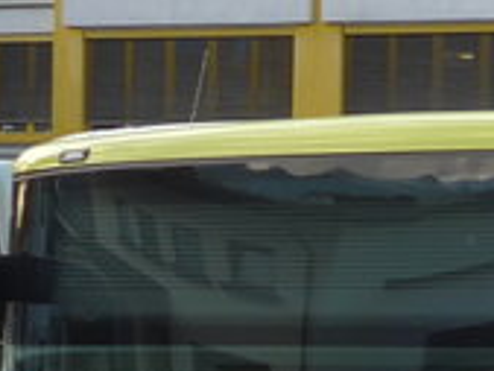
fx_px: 3442
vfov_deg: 6.2
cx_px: 994
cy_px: 351
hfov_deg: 7.8
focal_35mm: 241
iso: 80
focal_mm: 7
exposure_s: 1/250
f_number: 2.8
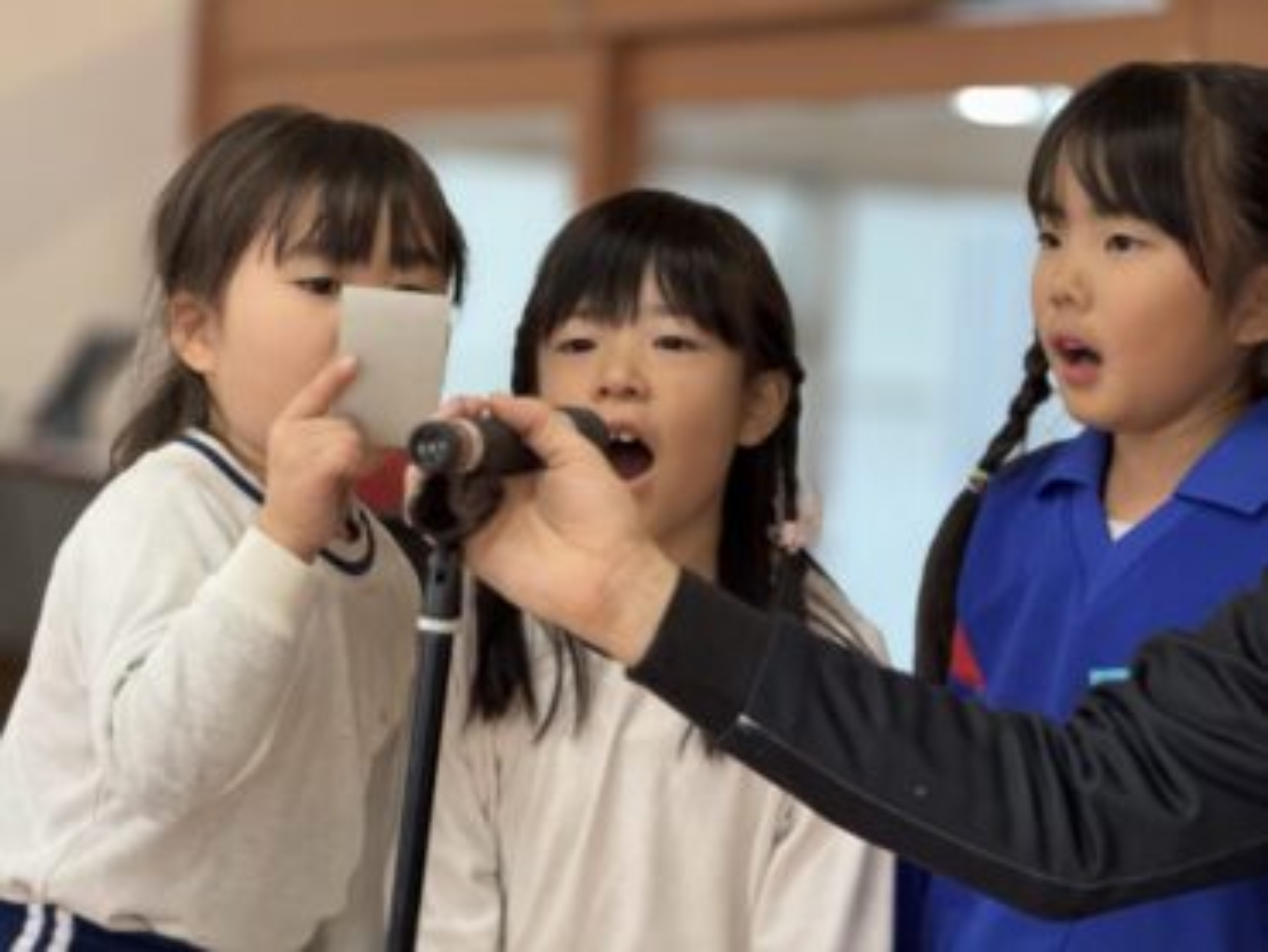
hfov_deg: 16.4
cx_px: 634
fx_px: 4399
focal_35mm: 120
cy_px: 476
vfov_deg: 12.4
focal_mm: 15.66
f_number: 2.8
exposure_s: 1/120
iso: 250
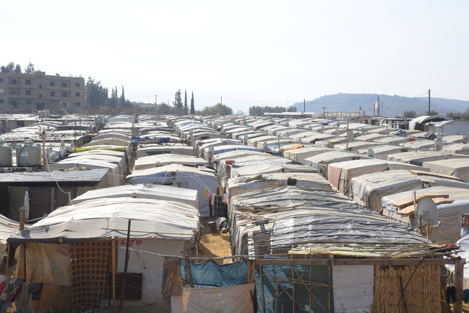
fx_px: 717
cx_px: 234
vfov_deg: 24.7
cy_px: 156
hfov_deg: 36.2
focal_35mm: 55
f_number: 14
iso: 1250
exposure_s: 1/800
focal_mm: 55
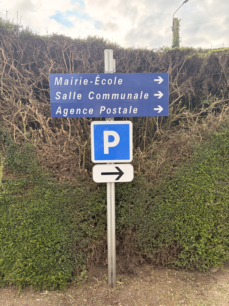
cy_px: 153
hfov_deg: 53.1
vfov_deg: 67.3
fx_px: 229
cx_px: 114
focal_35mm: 26
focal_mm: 5.96
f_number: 1.6
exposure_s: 1/456
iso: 64
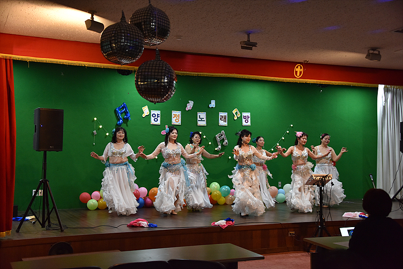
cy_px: 134
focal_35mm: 48
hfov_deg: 41.1
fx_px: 537
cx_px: 202
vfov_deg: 28.1
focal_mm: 48
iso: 2200
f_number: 4.5
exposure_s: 1/125
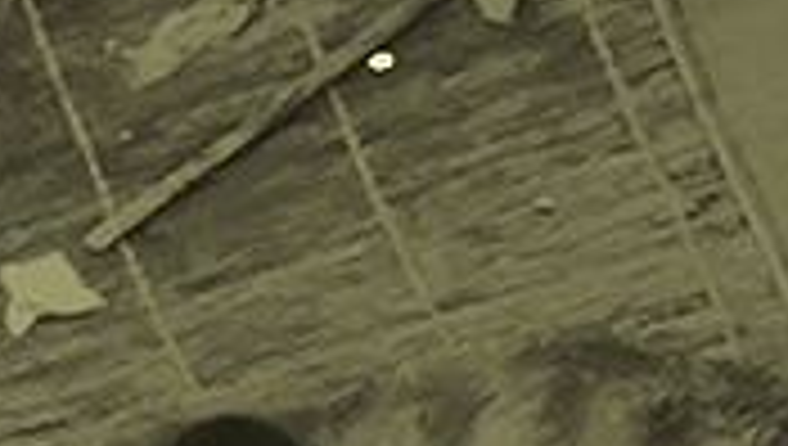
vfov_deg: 1.3
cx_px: -288
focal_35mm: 914
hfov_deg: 2.4
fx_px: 19124
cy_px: 577
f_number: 1.8
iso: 50
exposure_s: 1/100
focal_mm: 3.95
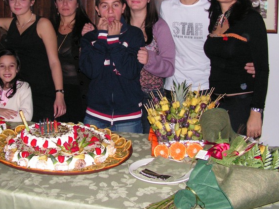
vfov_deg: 28.3
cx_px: 109
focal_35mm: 51
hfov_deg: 37.3
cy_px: 66
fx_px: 411
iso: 200
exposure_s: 1/40
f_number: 3.2
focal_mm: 6
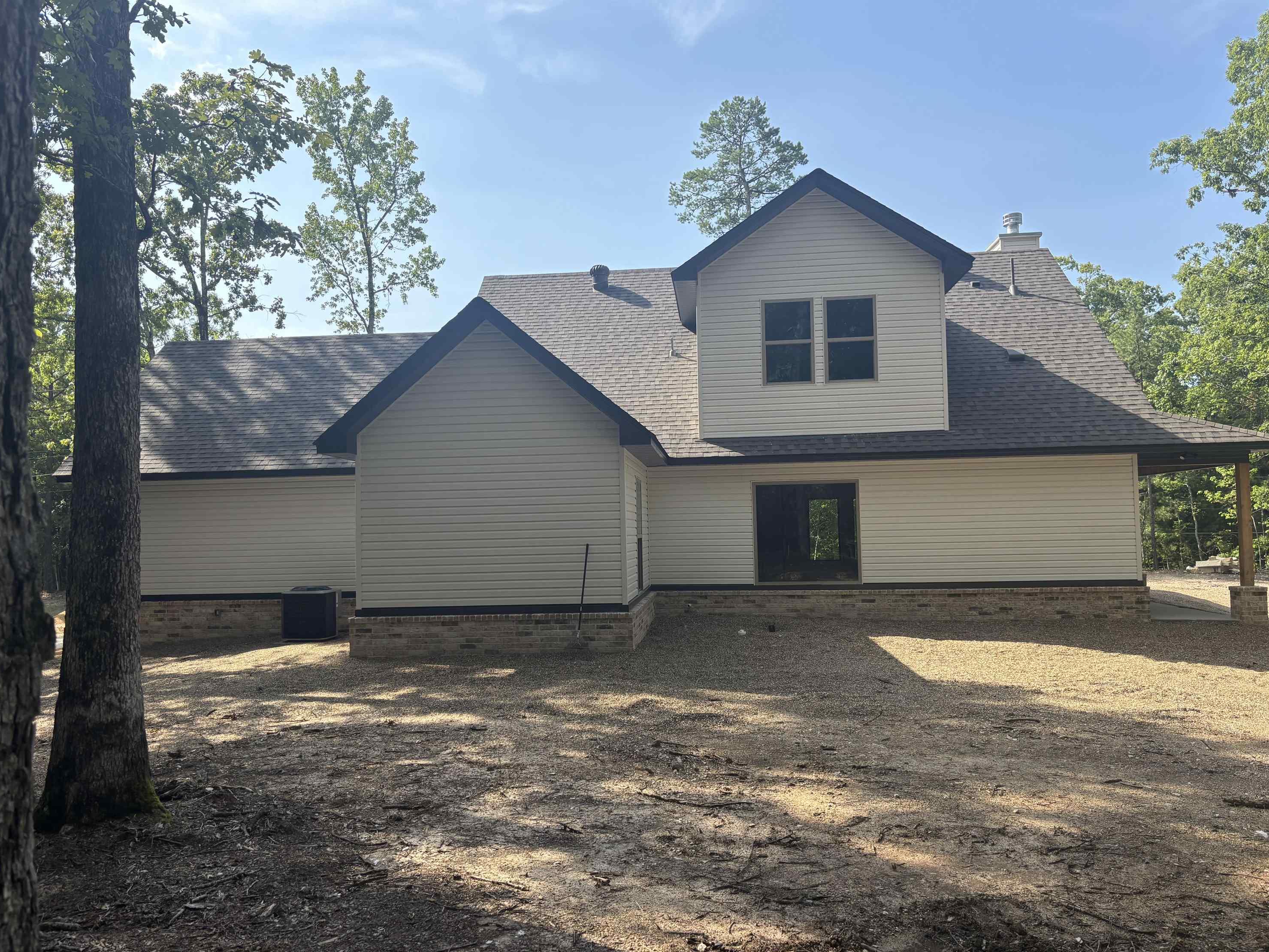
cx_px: 614
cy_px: 480
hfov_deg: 65.3
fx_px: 990
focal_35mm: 27
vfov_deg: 51.4
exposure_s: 1/1590
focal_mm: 5.96
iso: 50
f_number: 1.6
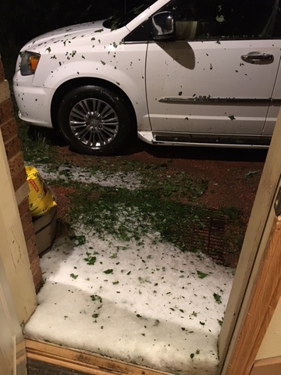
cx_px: 140
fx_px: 314
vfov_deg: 61.7
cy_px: 188
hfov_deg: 48.2
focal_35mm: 29
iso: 100
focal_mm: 4.15
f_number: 2.2
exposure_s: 1/4
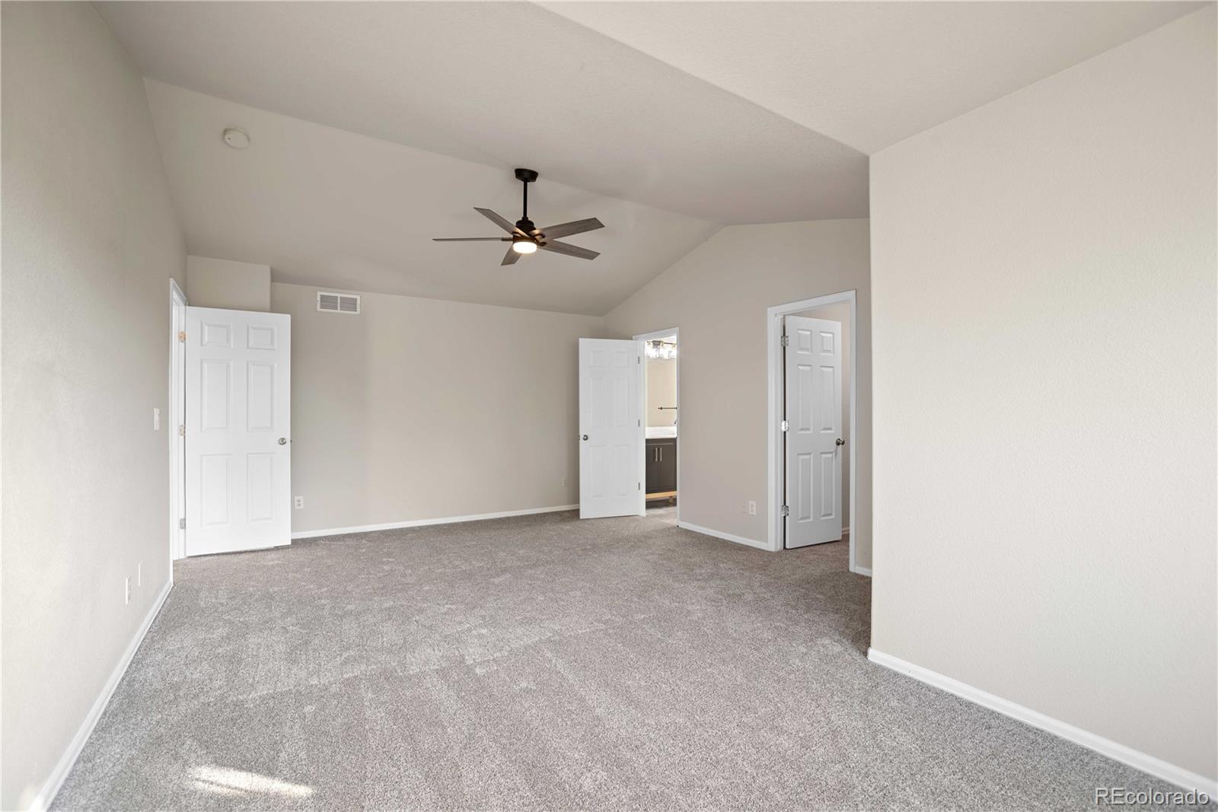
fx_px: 508
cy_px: 406
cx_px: 609
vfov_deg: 77.3
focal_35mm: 15
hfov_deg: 100.4
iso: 100
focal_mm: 15
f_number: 9
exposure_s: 1/2.5
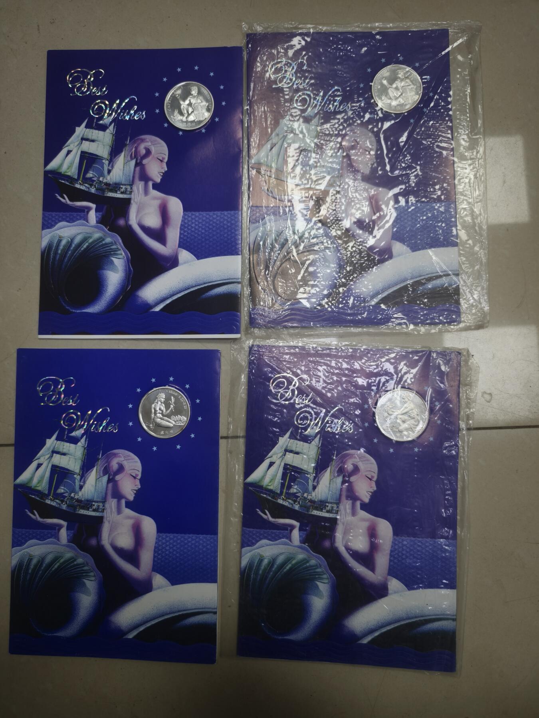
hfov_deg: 58.9
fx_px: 478
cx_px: 270
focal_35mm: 23
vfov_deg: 73.9
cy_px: 359
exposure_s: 1/100
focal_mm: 5.6
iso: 180
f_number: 1.57
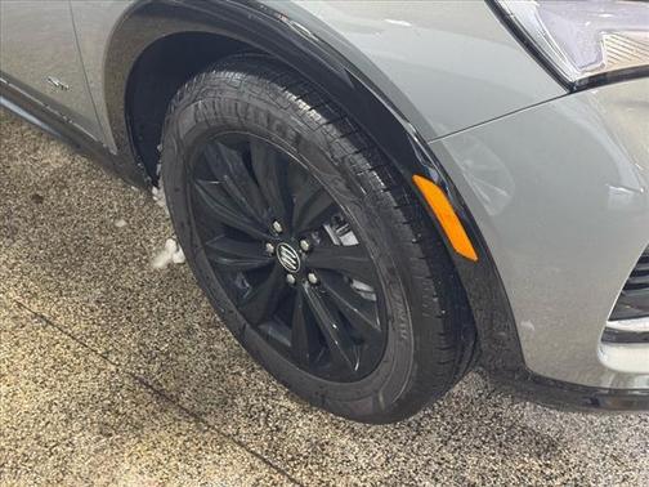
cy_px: 244
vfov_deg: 30.3
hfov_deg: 39.7
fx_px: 900
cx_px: 324
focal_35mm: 48
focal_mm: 6.76
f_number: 1.78
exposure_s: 1/40
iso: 400
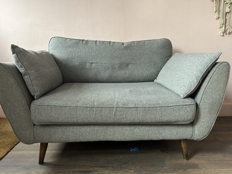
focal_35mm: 27
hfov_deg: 65.3
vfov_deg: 51.4
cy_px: 90
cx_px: 119
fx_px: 181
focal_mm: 5.7
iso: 320
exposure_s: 1/60
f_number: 1.5
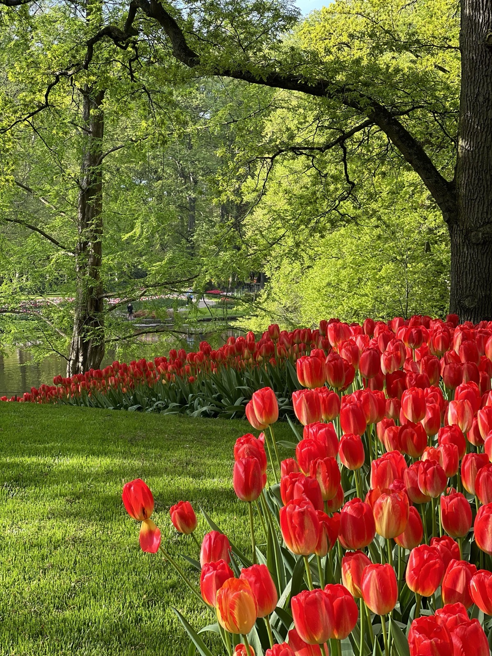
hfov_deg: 19.1
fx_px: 1459
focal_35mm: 77
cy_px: 328
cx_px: 246
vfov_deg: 25.3
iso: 32
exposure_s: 1/121
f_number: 2.8
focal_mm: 9
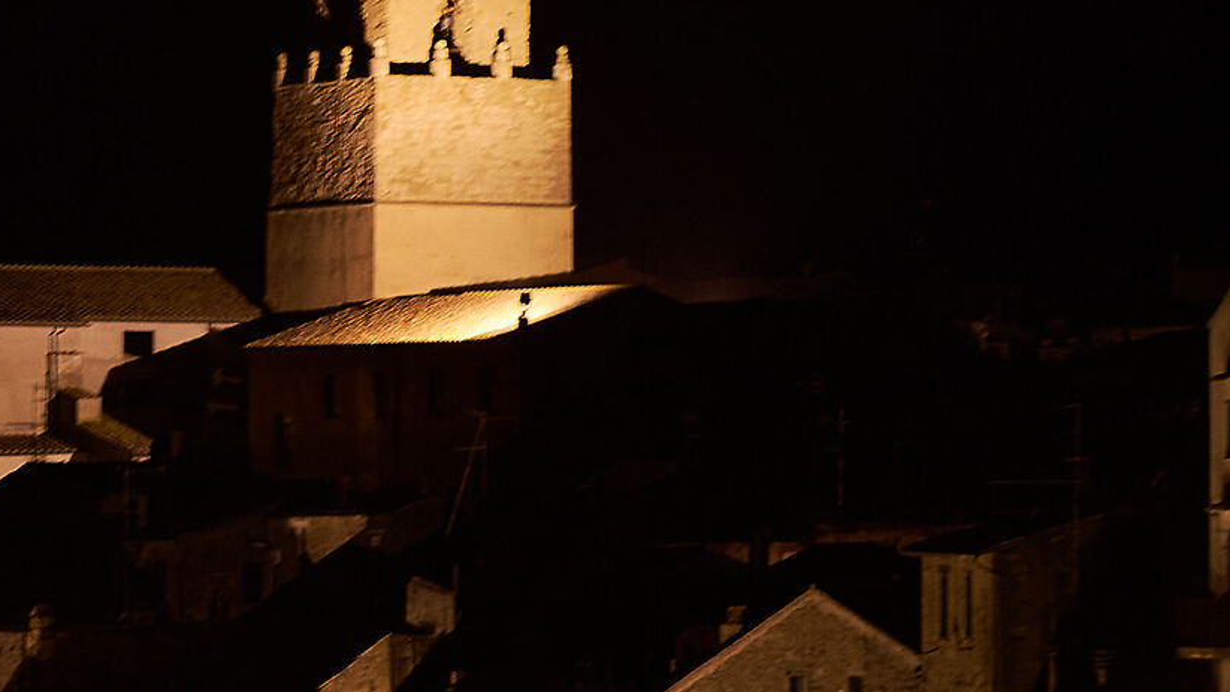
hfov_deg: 7.5
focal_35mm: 284
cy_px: 535
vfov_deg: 4.3
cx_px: -256
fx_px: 9263
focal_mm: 62
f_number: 5
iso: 640
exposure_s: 1/4
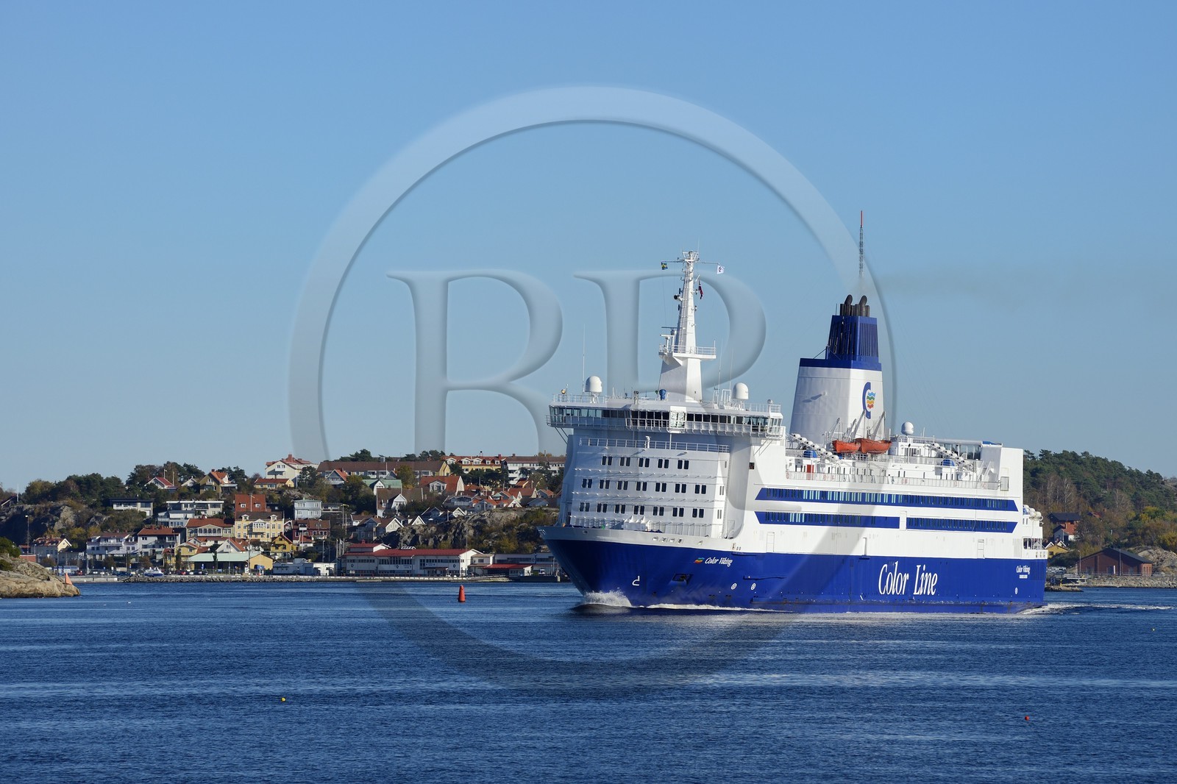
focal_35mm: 200
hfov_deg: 10.3
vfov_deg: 6.9
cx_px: 588
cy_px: 392
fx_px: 6537
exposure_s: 1/500
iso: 200
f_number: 11
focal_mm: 200
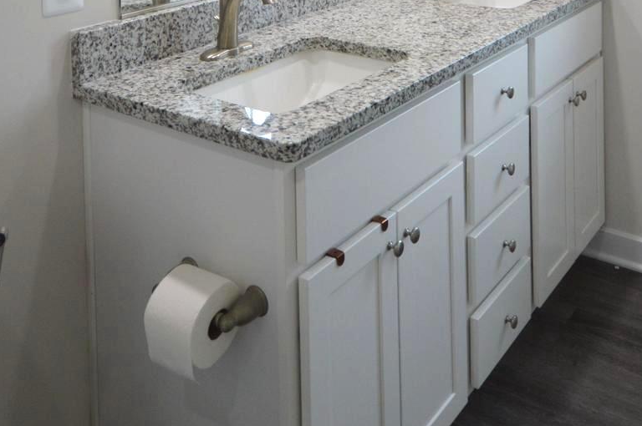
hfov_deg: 48.4
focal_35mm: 40
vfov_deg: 27.5
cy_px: -134
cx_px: 359
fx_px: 712
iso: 400
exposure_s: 1/60
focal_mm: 10
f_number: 4
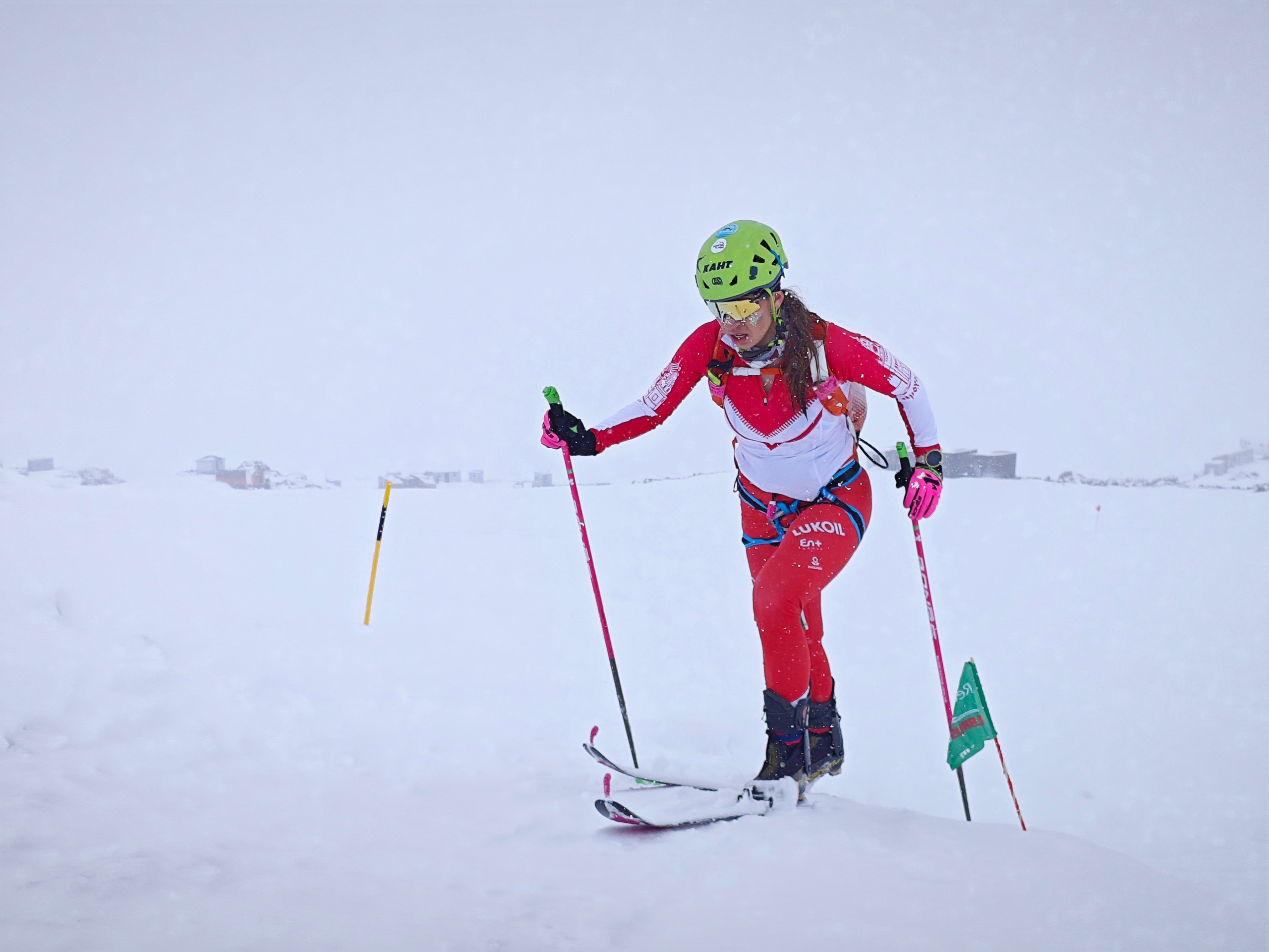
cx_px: 634
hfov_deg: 73.9
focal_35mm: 23
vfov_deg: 58.9
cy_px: 476
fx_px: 843
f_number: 1.8
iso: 50
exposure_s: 1/3104
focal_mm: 5.43
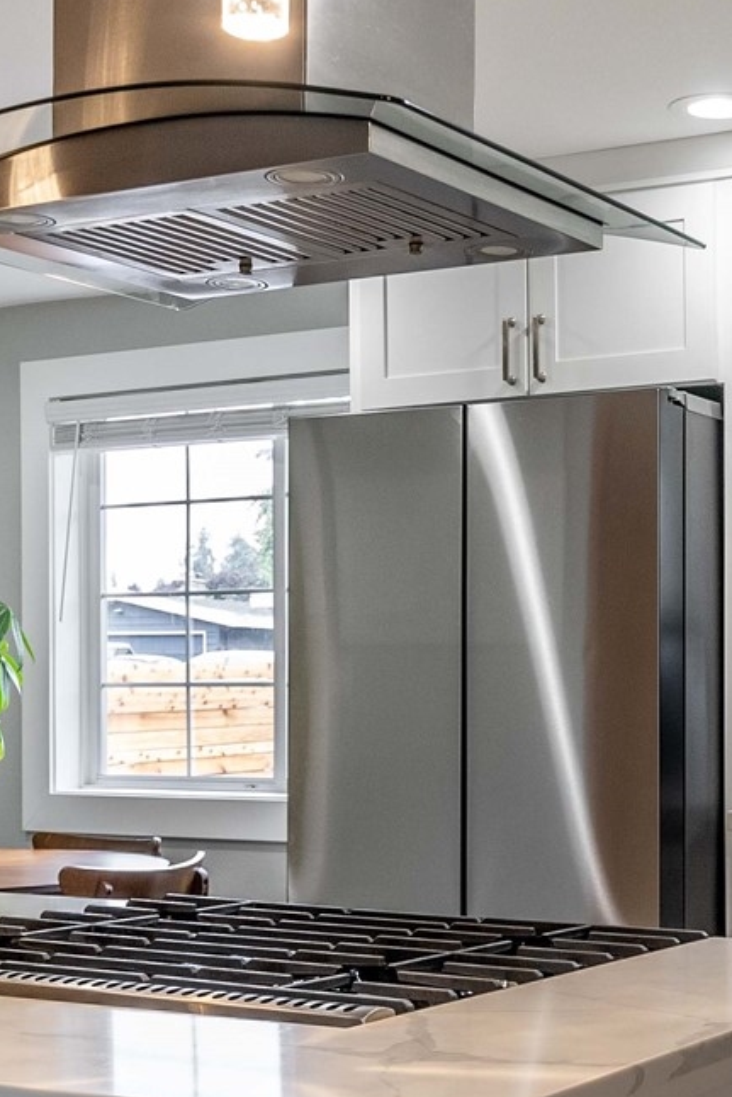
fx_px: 1920
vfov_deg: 31.3
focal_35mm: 63
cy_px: 824
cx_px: 609
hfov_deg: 21.3
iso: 640
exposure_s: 1/30
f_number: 7.1
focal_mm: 24
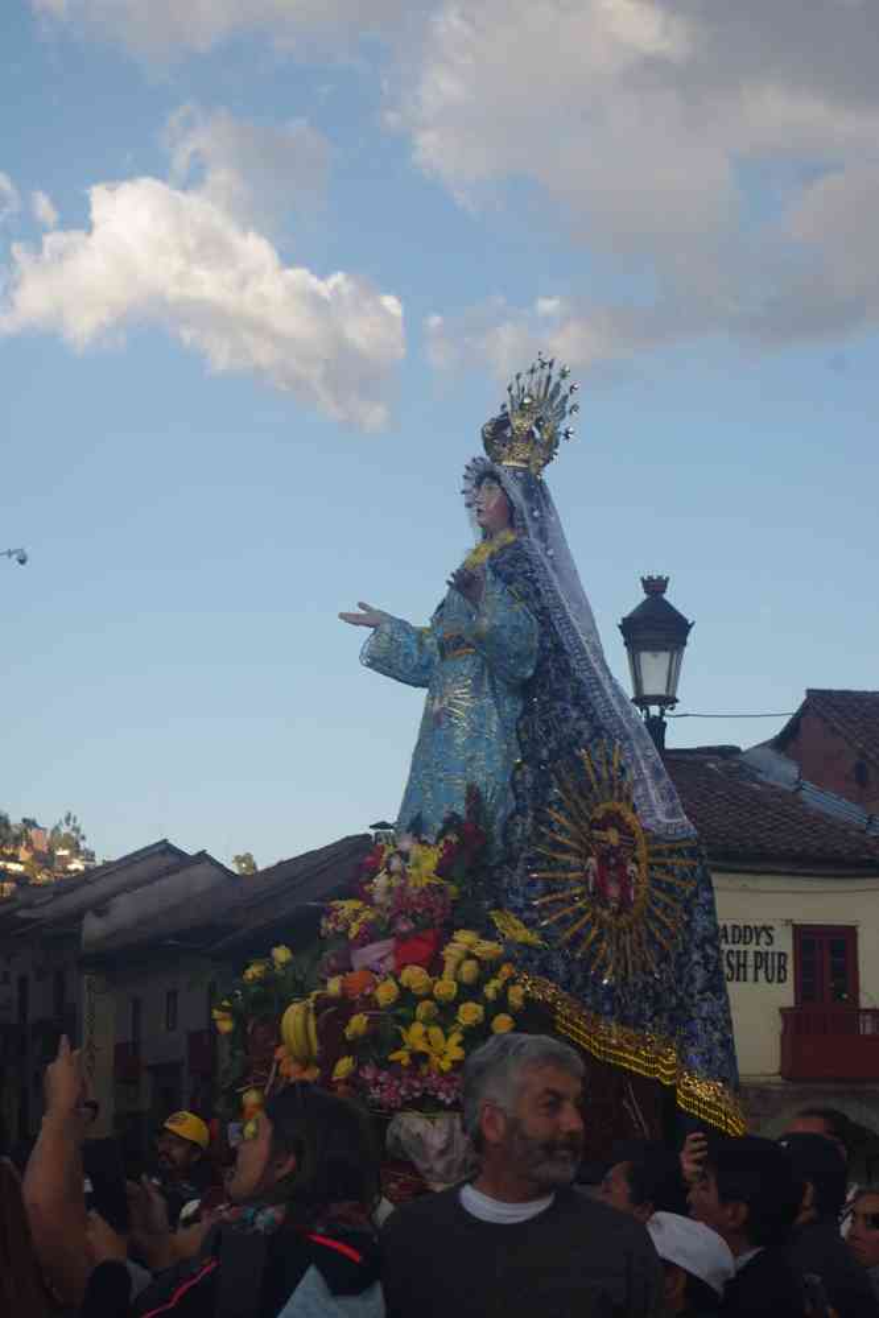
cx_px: 440
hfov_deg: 16.6
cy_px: 659
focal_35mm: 82
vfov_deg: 24.6
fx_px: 3021
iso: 400
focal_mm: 55
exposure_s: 1/100
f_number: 9
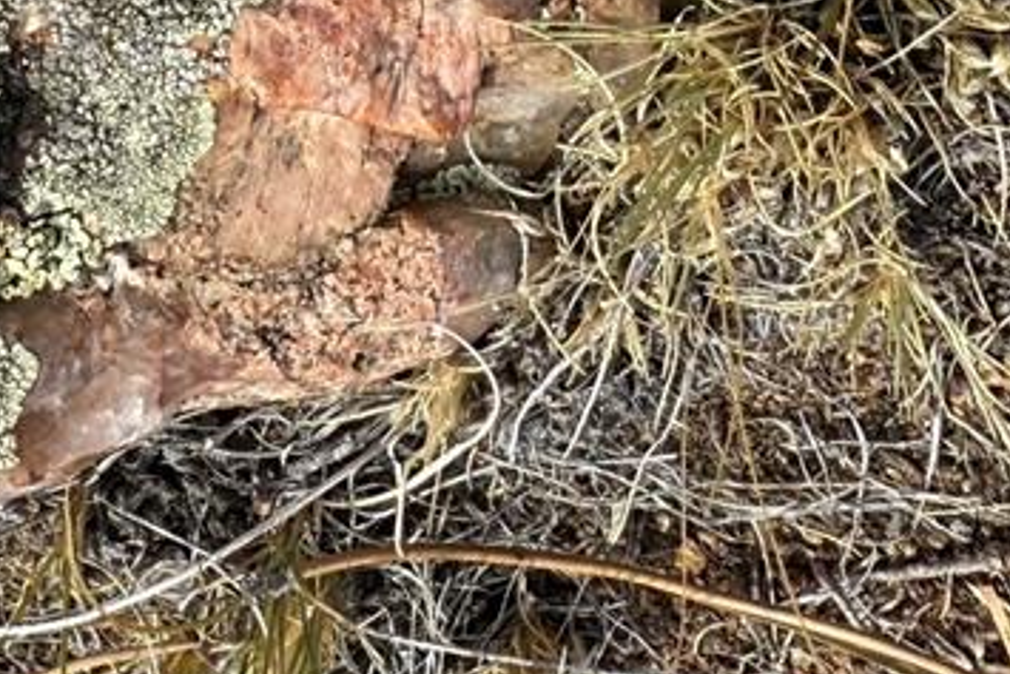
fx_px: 2021
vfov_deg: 17.3
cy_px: -289
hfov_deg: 27.2
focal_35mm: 72
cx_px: 117
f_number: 2.2
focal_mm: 2.22
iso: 40
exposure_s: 1/1572
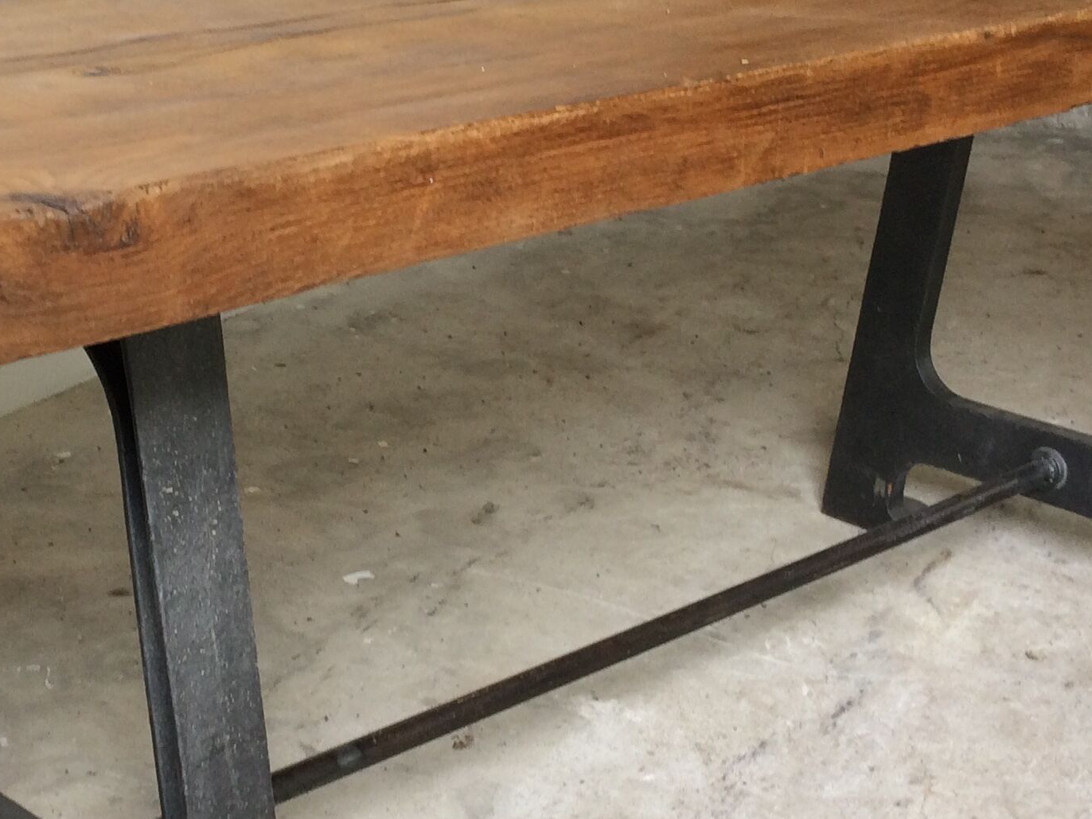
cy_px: 349
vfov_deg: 21.3
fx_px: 2177
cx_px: 400
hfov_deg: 28.0
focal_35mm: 69
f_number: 2.2
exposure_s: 1/33
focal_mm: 4.15
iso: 64
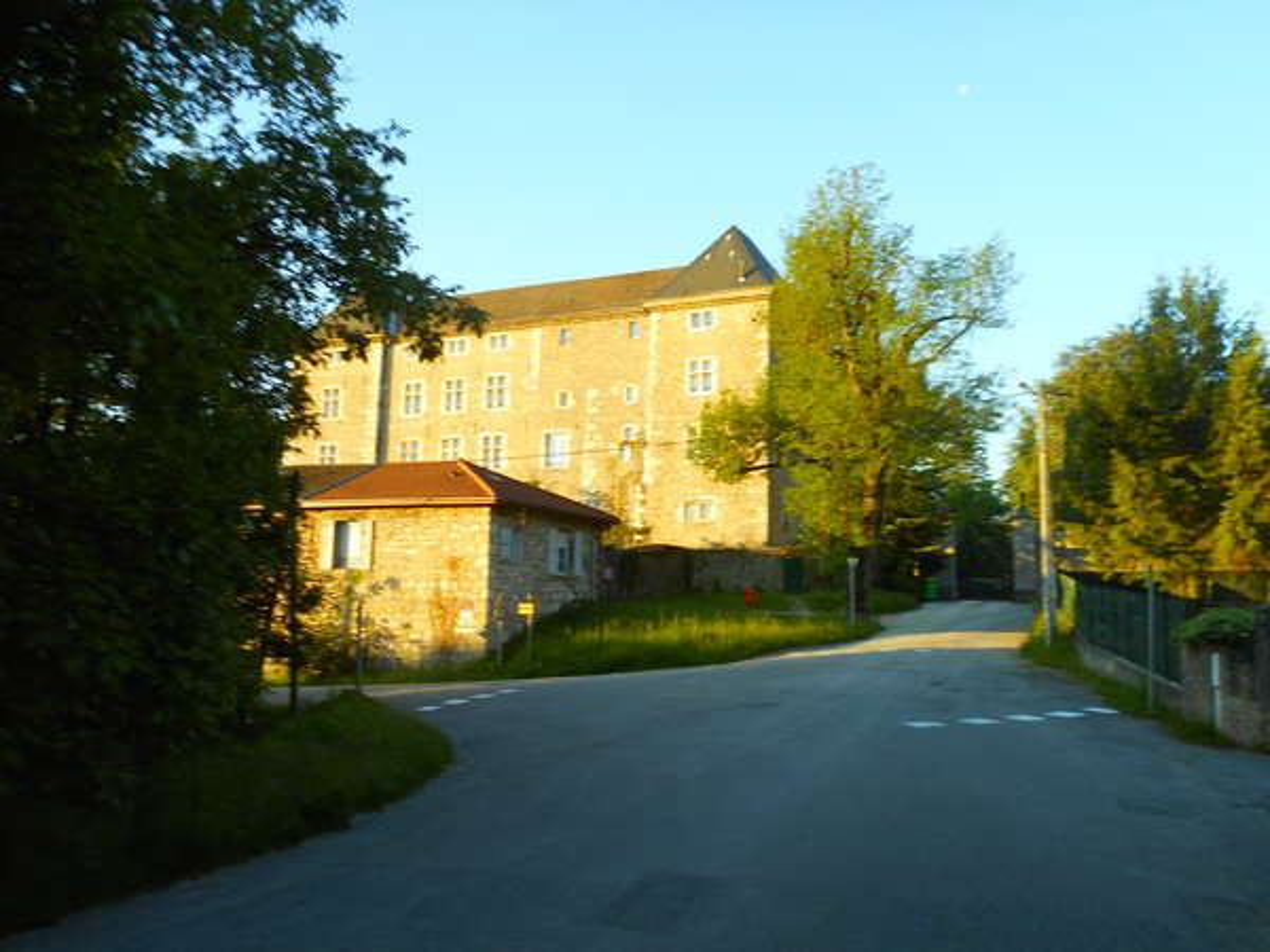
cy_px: 476
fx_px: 1064
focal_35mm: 29
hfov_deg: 61.7
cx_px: 635
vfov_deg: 48.2
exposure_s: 1/100
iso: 80
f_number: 4
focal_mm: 5.2
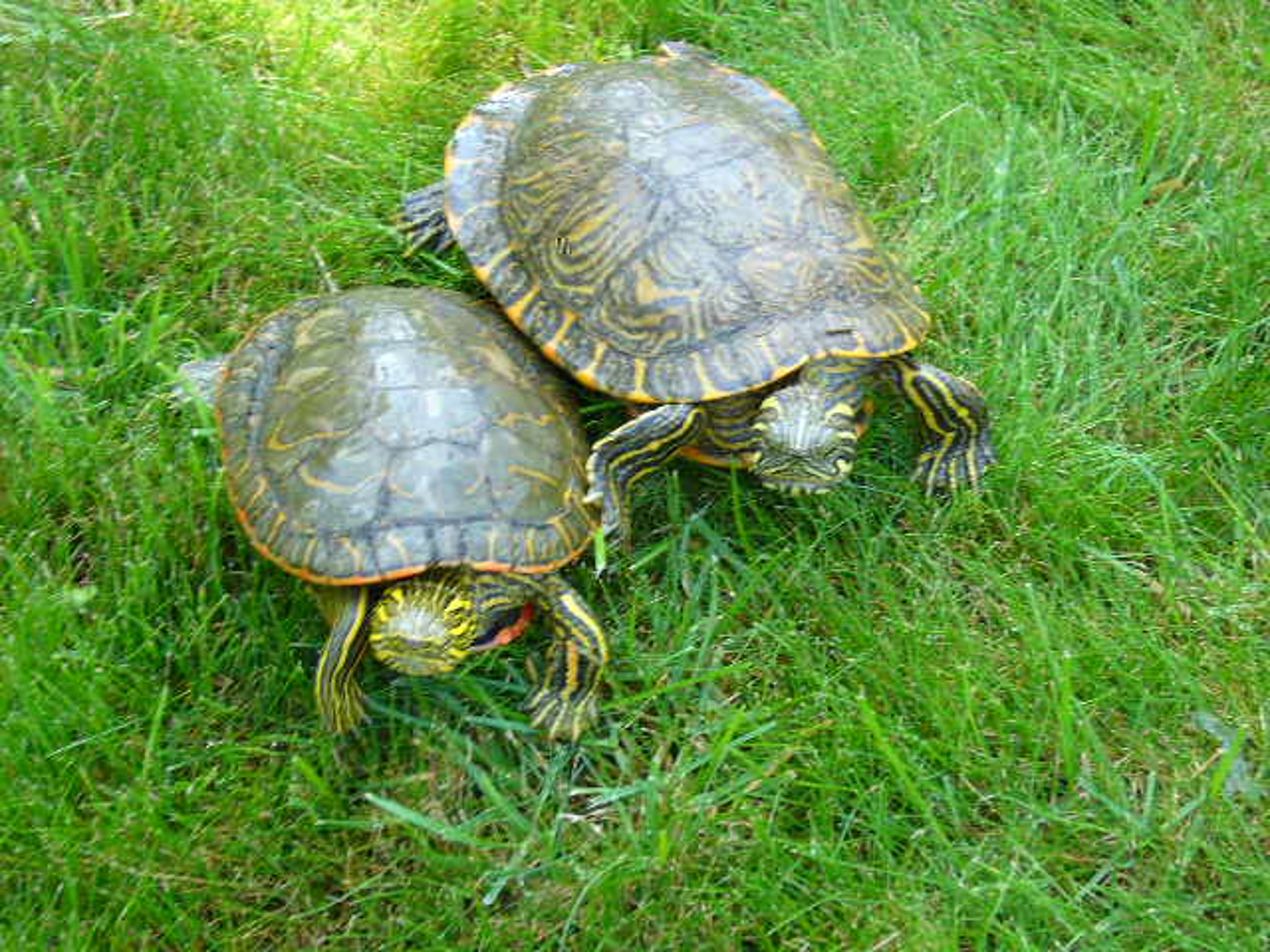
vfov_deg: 24.0
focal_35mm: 61
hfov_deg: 31.7
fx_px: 2238
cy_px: 476
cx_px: 635
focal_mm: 10.1
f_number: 3.8
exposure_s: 1/60
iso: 100
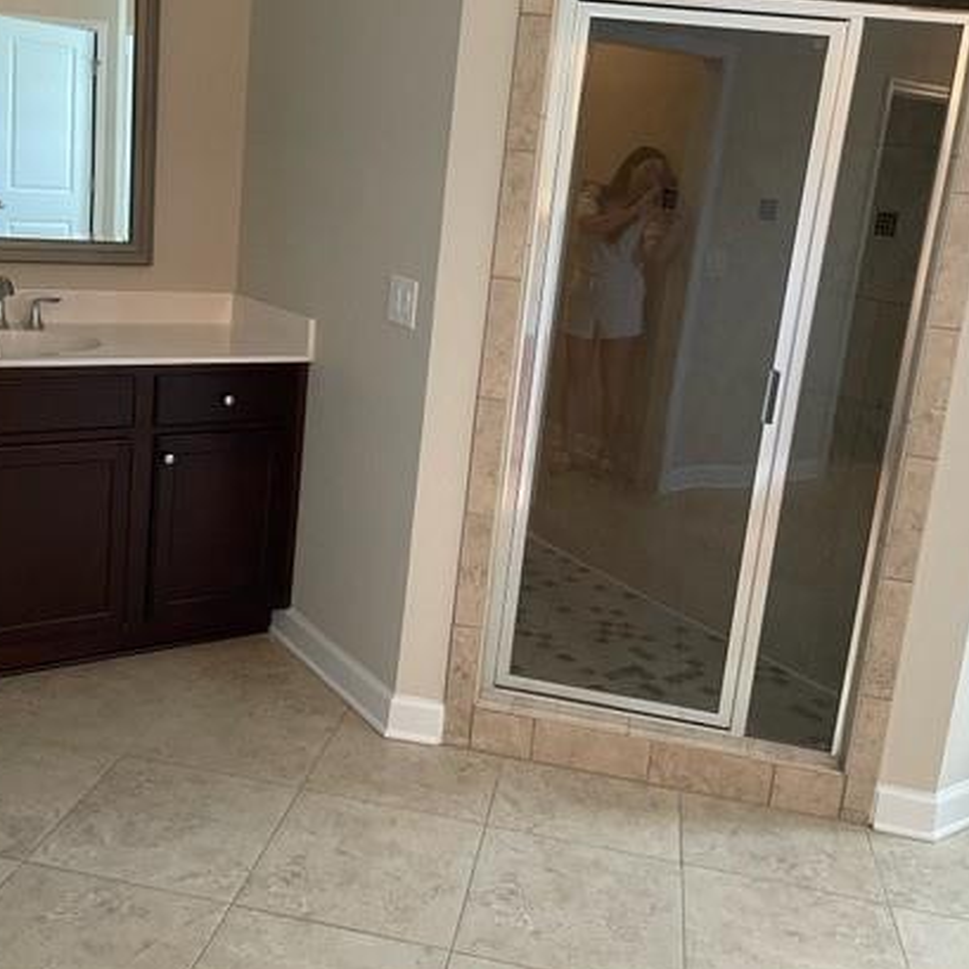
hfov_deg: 46.0
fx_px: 1140
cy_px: 396
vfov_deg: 45.8
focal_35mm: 36
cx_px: 457
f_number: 1.6
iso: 250
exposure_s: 1/60
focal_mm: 4.2
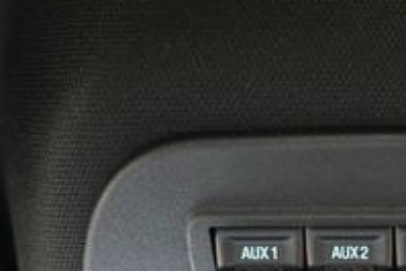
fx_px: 869
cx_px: 484
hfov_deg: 24.0
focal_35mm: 77
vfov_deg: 16.7
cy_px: 355
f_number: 3.5
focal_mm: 16
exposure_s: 1/25
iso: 1800
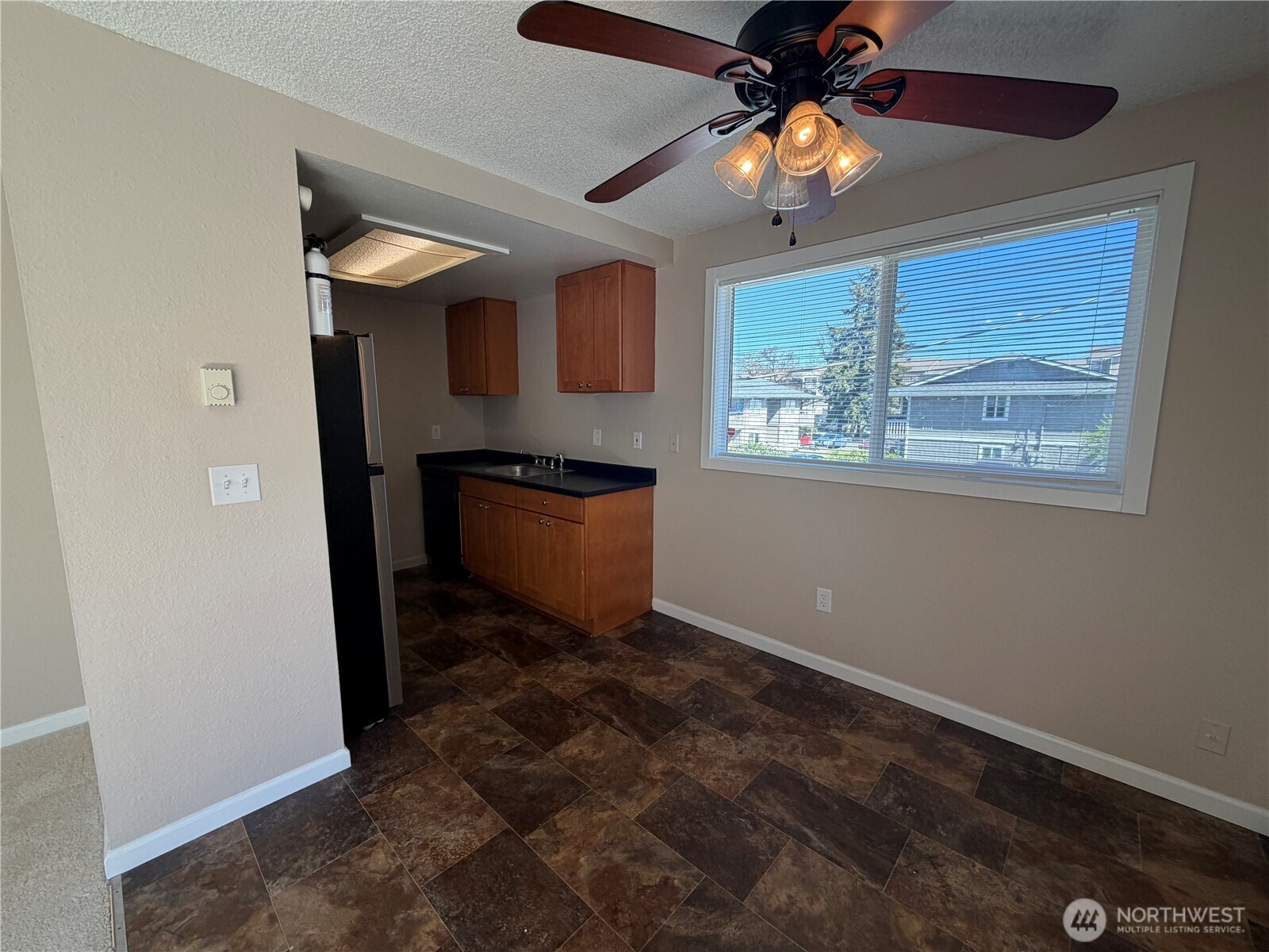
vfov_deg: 85.7
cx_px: 634
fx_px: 513
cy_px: 476
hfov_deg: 102.1
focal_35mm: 14
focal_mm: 2.22
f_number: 2.2
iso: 80
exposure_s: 1/120
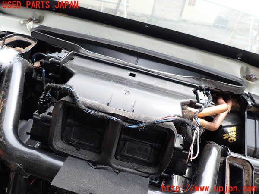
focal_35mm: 25
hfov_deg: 69.4
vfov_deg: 54.9
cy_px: 97
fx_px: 187
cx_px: 130
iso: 100
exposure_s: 1/125
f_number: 2.8
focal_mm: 4.5
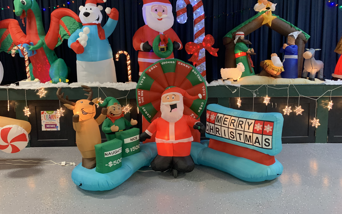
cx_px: 169
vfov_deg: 44.3
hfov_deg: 66.5
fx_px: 261
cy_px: 85
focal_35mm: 28
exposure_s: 1/40
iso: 320
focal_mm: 4.25
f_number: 1.8
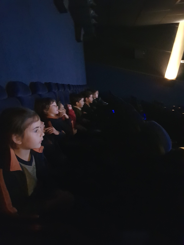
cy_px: 122
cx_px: 92
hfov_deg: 53.1
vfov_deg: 67.3
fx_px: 184
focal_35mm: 26
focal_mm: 4.2
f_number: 1.7
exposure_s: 1/4
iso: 1250
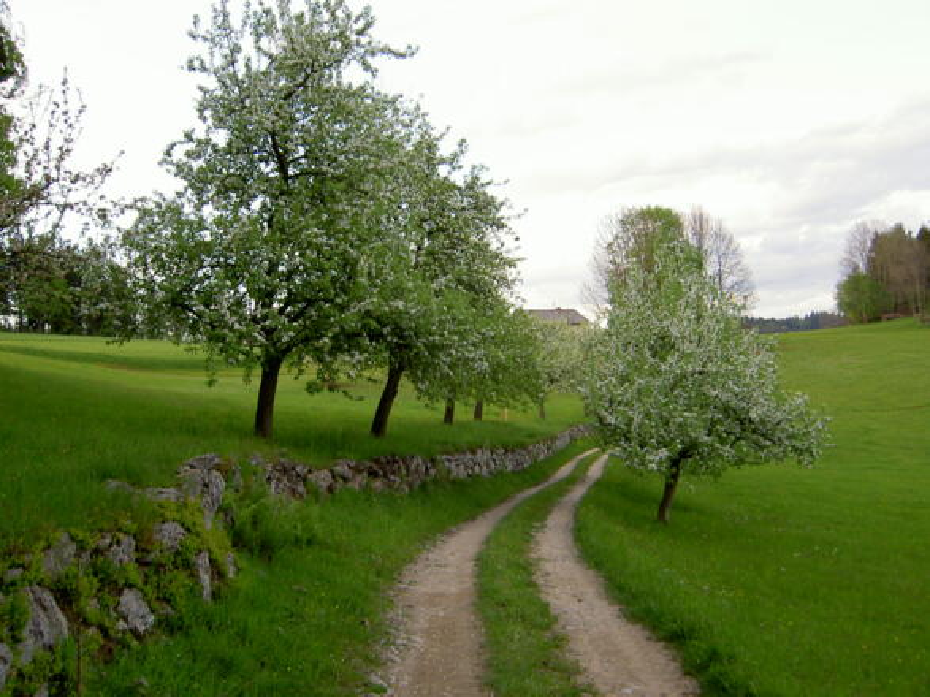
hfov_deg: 54.0
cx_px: 465
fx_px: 913
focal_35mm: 34
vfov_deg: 41.8
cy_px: 348
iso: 50
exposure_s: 1/100
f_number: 2.8
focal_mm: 5.6
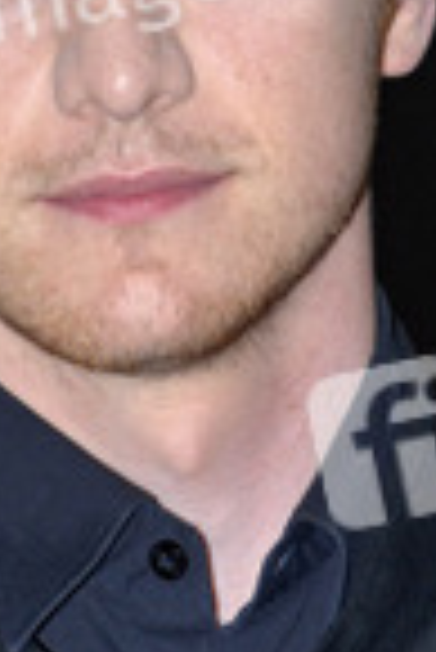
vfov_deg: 3.0
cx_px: 135
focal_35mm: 682
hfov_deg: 2.0
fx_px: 12366
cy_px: 198
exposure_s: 1/125
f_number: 5.6
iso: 640
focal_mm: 165
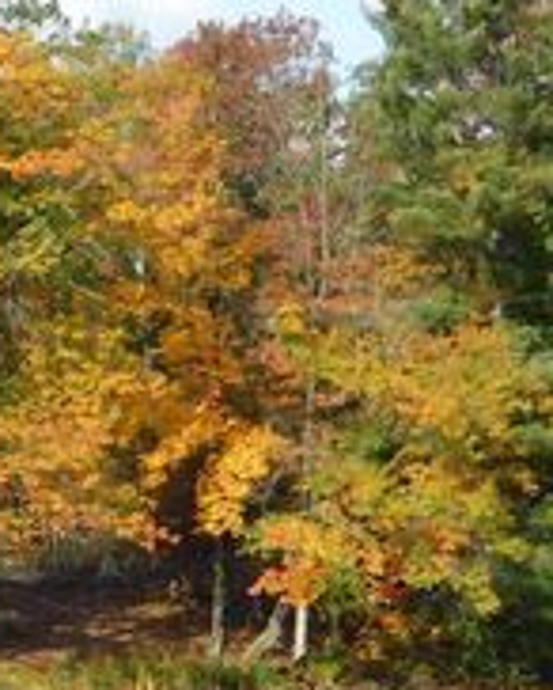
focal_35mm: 244
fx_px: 4983
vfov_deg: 7.9
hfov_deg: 6.3
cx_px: 110
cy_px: 499
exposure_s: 1/400
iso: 125
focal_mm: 16.1
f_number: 4.5
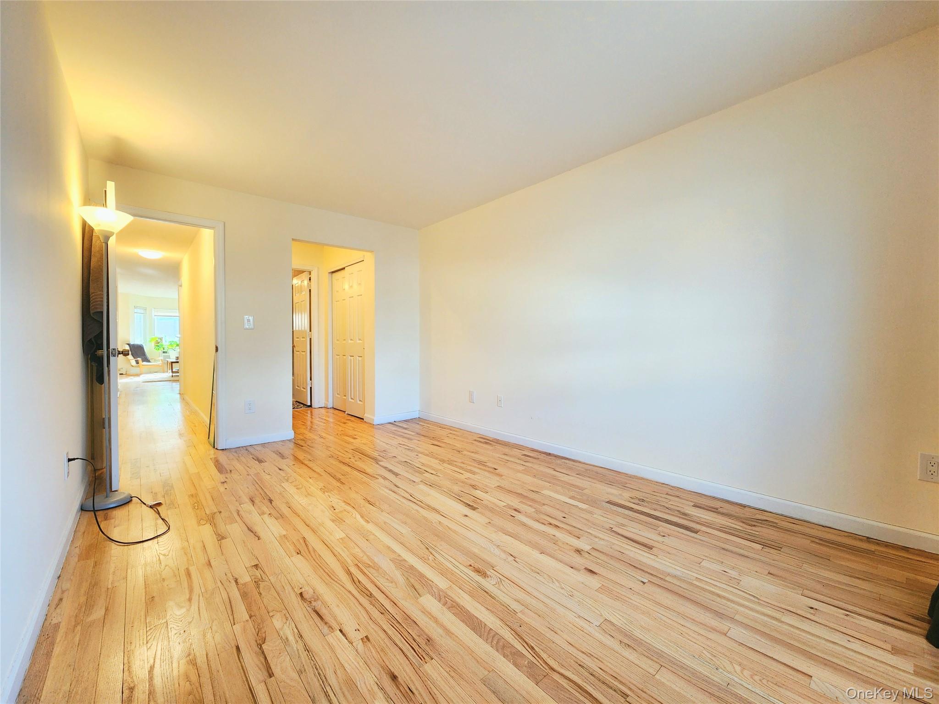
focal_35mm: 13
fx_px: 353
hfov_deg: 106.2
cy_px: 352
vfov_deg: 89.9
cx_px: 470
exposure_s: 1/60.2
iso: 160
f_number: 2.2
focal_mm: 2.2
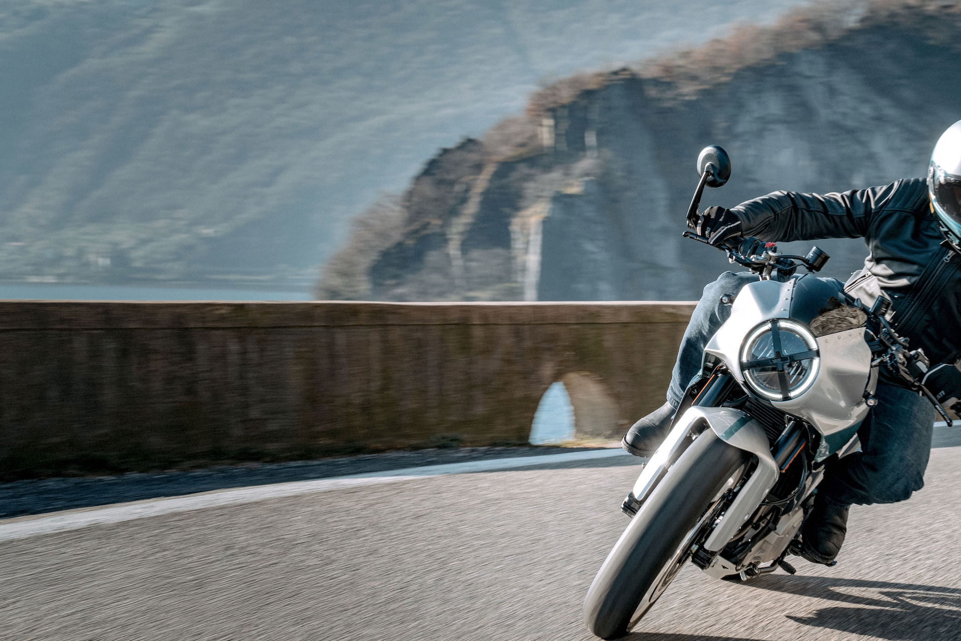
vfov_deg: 12.7
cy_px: 284
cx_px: 686
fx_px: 2883
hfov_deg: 18.8
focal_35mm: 108
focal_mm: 70
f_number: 10
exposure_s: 1/125
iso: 200
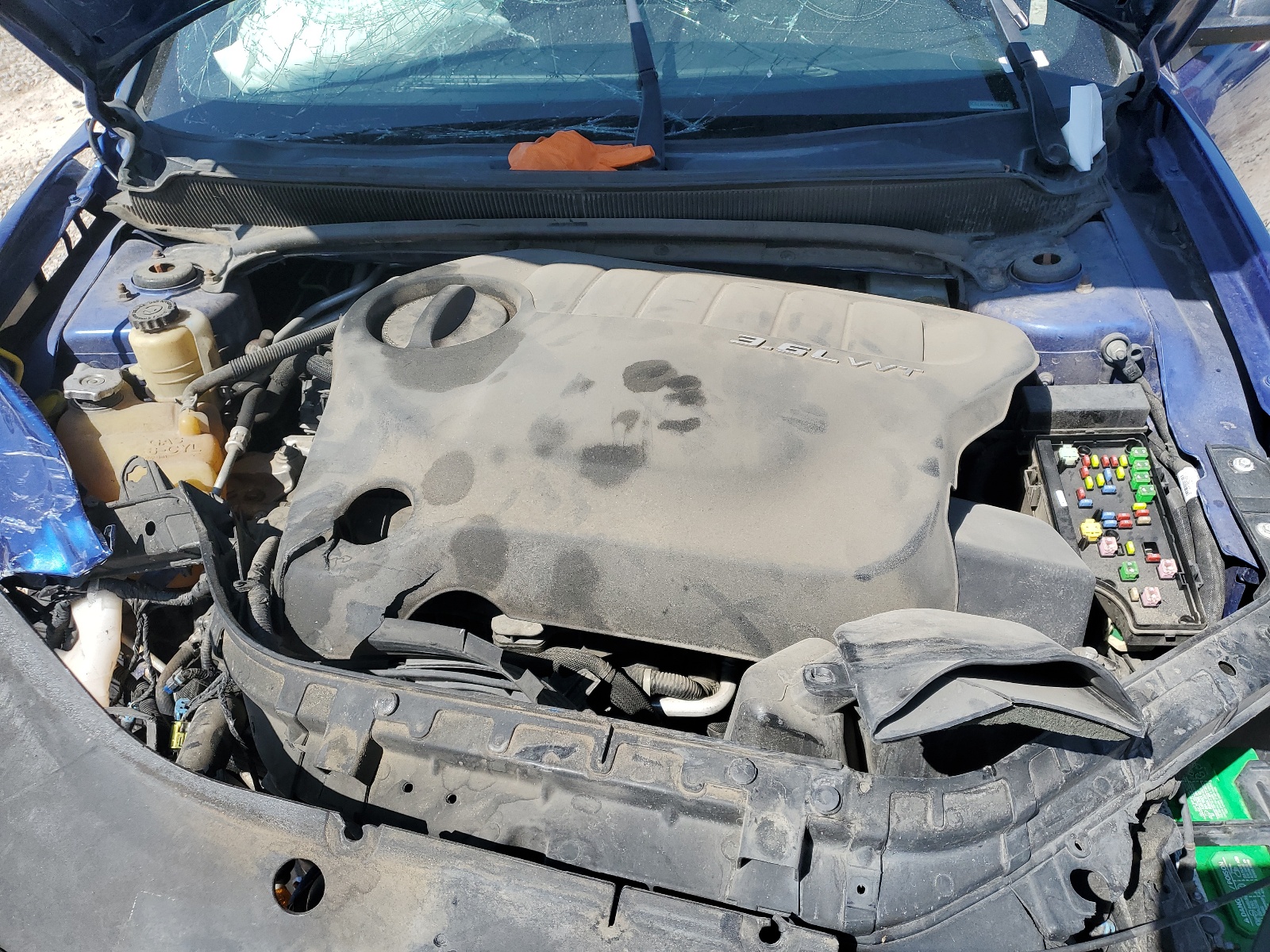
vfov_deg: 53.1
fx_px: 954
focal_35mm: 26
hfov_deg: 67.3
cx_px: 635
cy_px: 476
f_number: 1.5
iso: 50
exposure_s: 1/2000
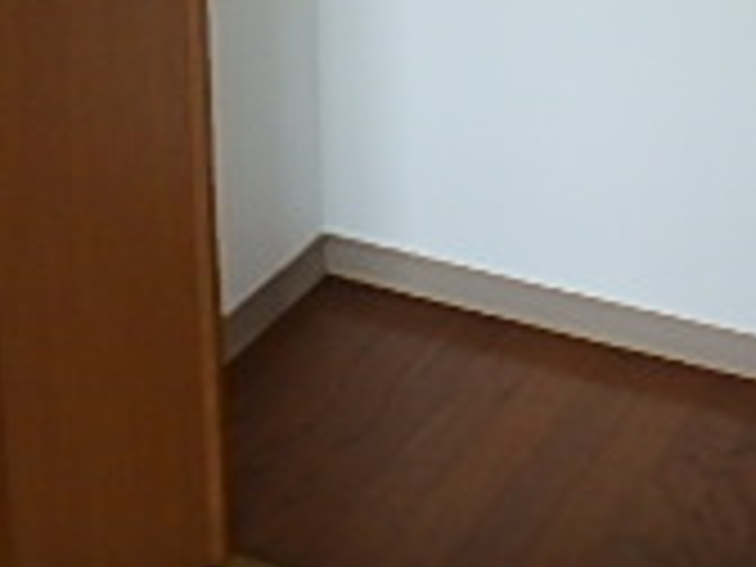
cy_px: -446
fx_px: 1747
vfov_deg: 15.8
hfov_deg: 23.6
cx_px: 720
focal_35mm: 80
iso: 200
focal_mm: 3.7
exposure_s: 1/40
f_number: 3.5
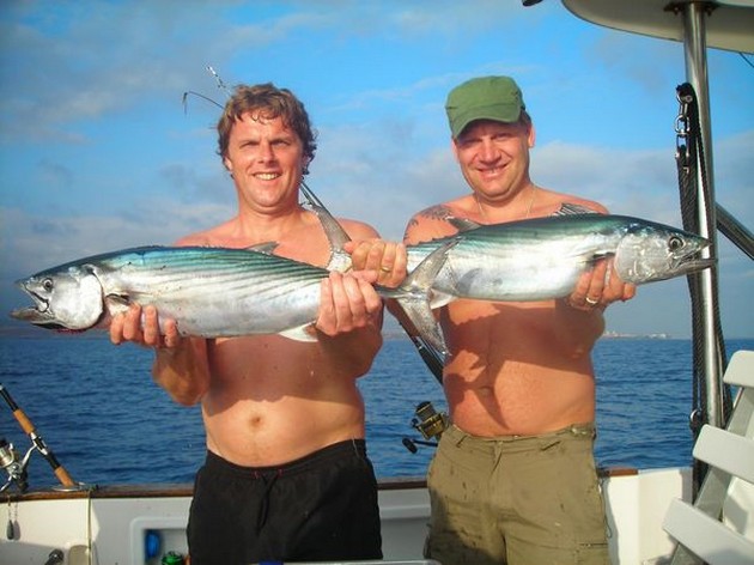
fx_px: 827
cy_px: 282
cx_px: 377
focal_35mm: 38
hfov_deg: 49.0
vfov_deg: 37.7
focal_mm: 6.3
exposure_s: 1/164
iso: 50
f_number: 6.4
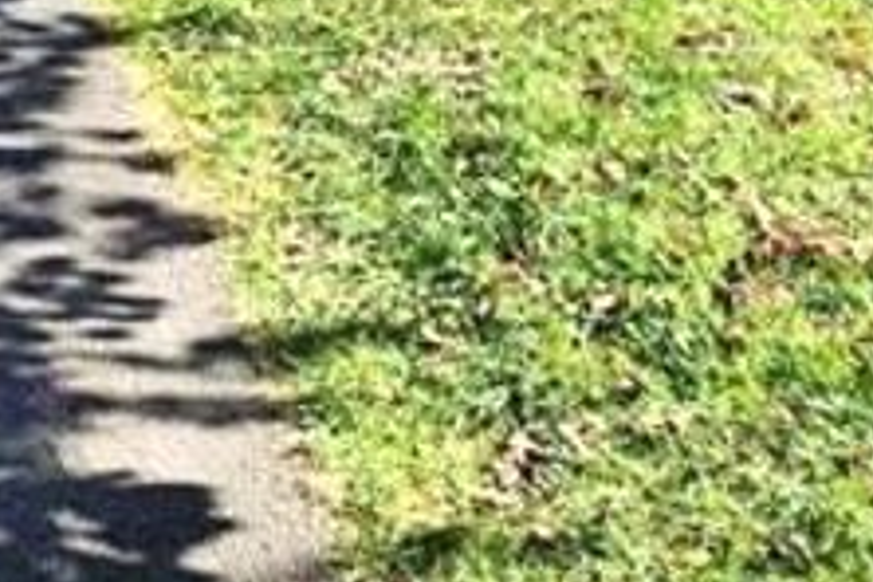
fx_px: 1746
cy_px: -698
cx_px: -39
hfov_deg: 26.3
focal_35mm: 72
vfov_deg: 14.5
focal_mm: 6.4
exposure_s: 1/362
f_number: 1.8
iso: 12
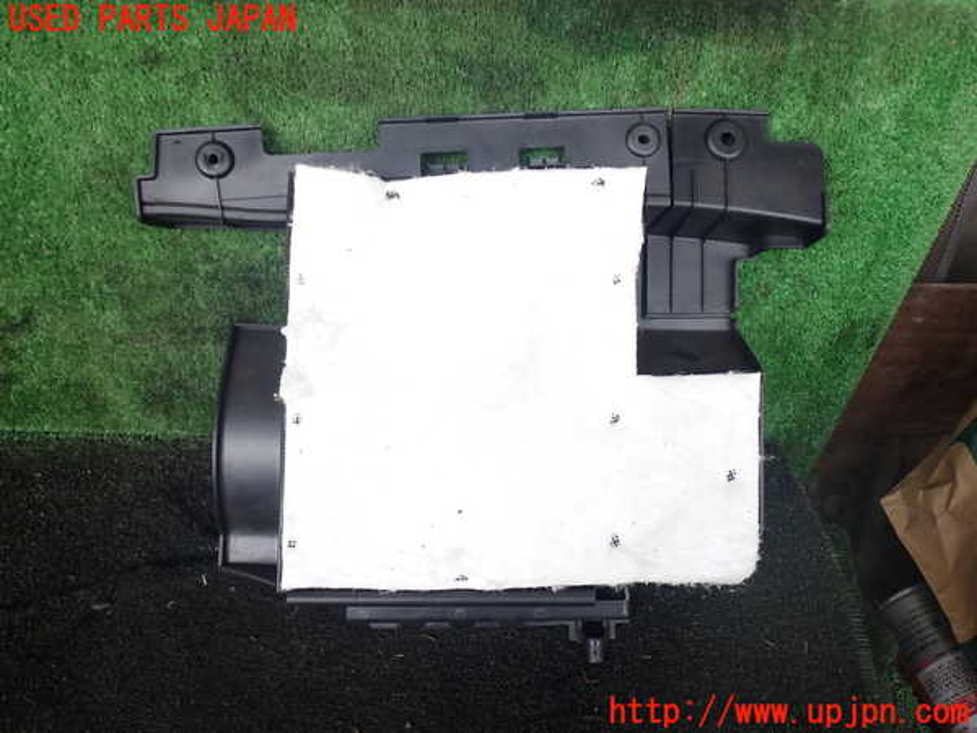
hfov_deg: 60.0
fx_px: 847
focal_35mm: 30
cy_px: 366
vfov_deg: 46.8
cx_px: 488
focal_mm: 5.4
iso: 100
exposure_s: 1/100
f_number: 2.3
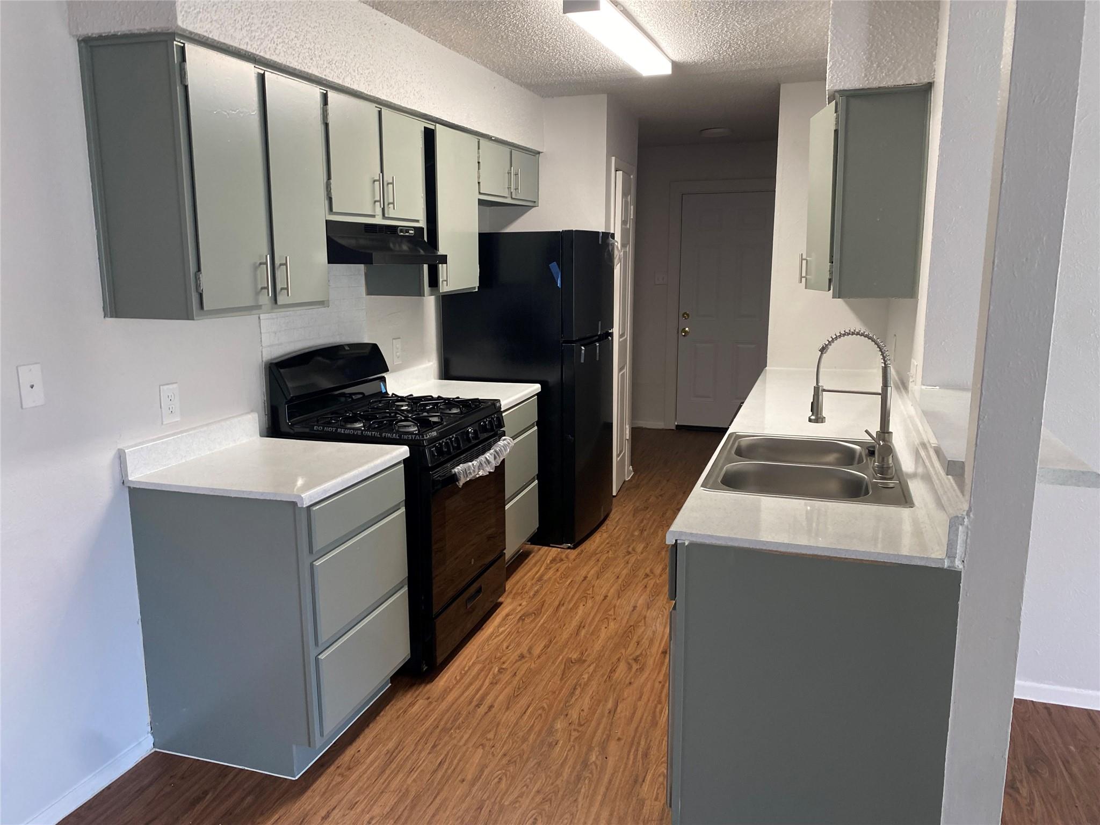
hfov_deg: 67.3
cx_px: 550
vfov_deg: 53.1
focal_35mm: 26
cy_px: 412
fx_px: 826
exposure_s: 1/60
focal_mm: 4.25
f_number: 1.8
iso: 125
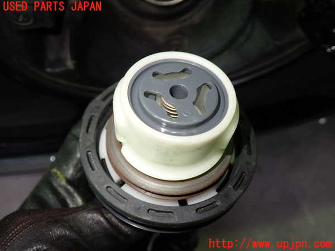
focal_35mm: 30
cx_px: 168
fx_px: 290
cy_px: 126
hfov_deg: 60.0
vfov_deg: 46.8
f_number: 2.3
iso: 200
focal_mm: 5.4
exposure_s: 1/40
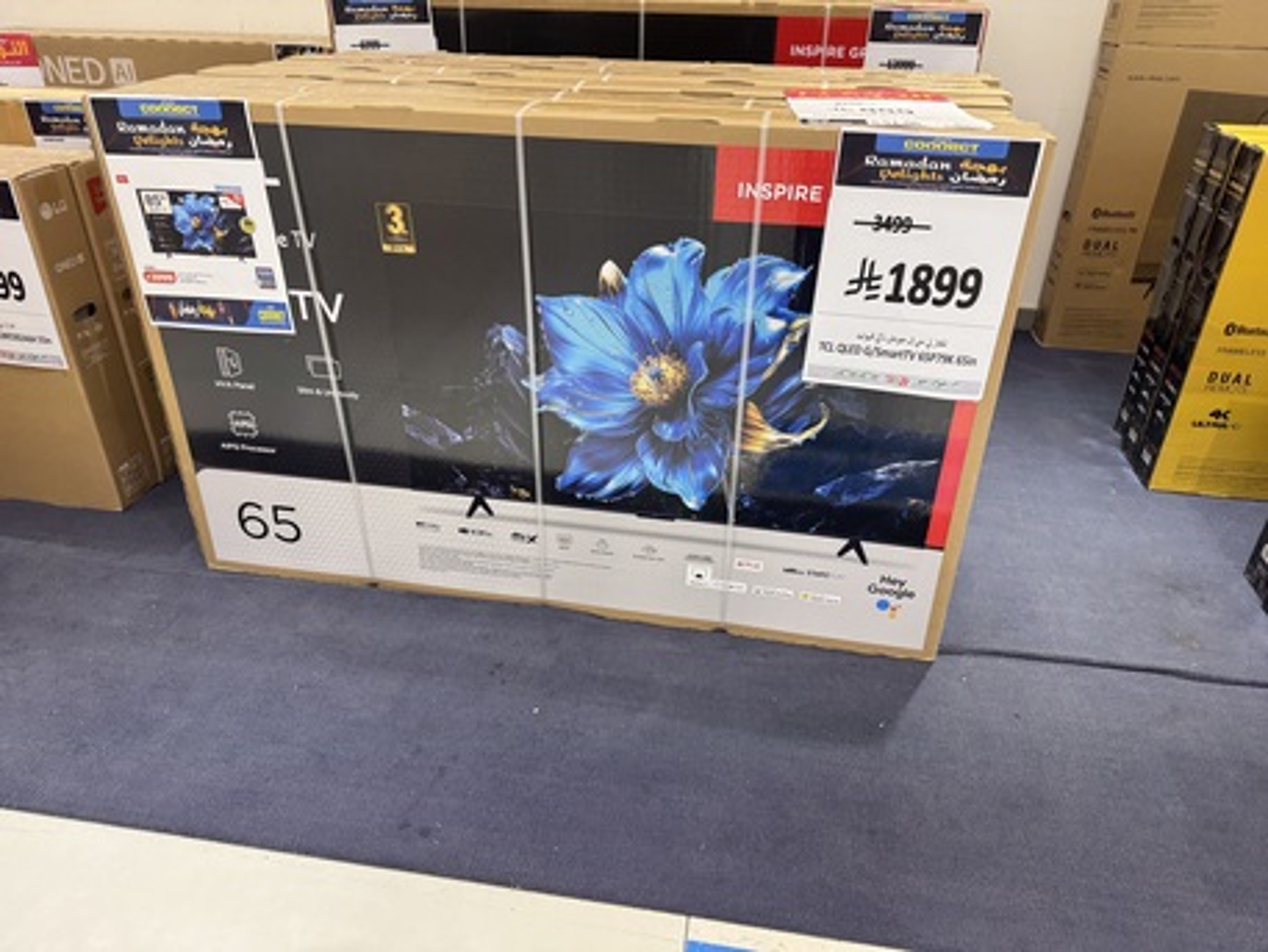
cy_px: 476
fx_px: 879
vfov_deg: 56.8
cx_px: 634
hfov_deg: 71.6
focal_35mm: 24
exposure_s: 1/120
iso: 200
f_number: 1.78
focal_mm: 6.76
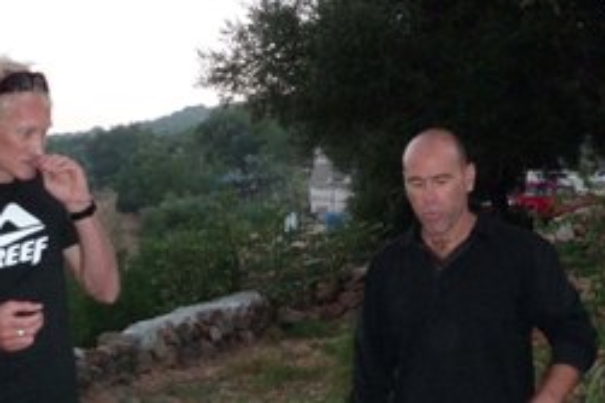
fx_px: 1226
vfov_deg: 18.6
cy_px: 265
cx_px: 345
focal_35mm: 73
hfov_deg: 27.7
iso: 500
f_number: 3.7
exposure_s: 1/30
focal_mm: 7.3
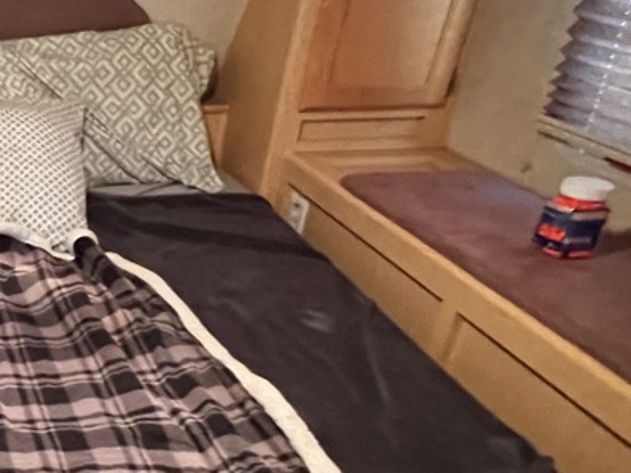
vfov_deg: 33.6
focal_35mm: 42
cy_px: 363
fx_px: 766
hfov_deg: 36.2
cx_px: -102
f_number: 1.8
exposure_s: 1/30
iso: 1000
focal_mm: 1.57
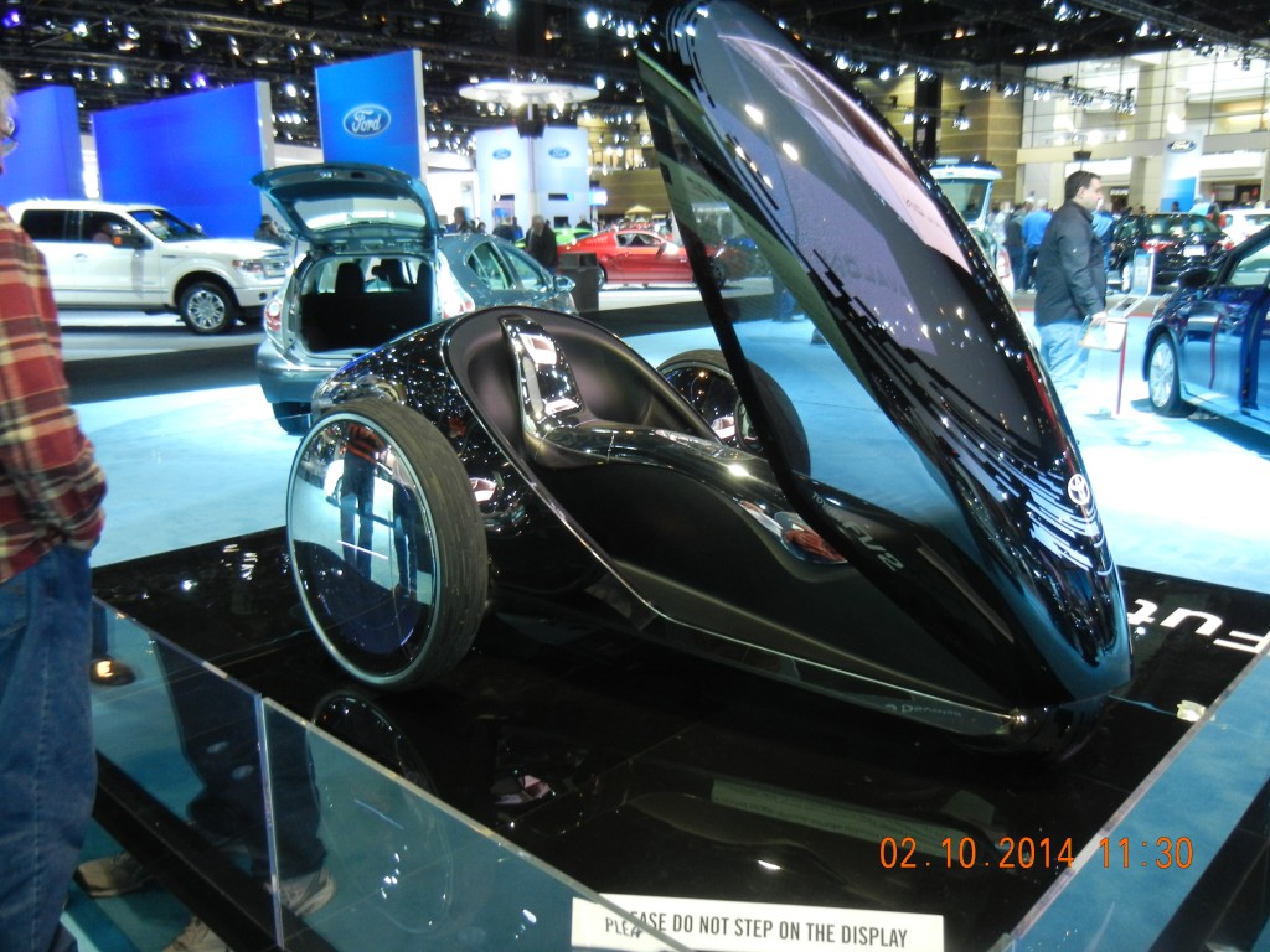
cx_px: 635
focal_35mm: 30
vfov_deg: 46.8
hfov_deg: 60.0
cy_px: 476
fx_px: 1101
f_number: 3.5
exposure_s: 1/30.4
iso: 400
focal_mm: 5.4
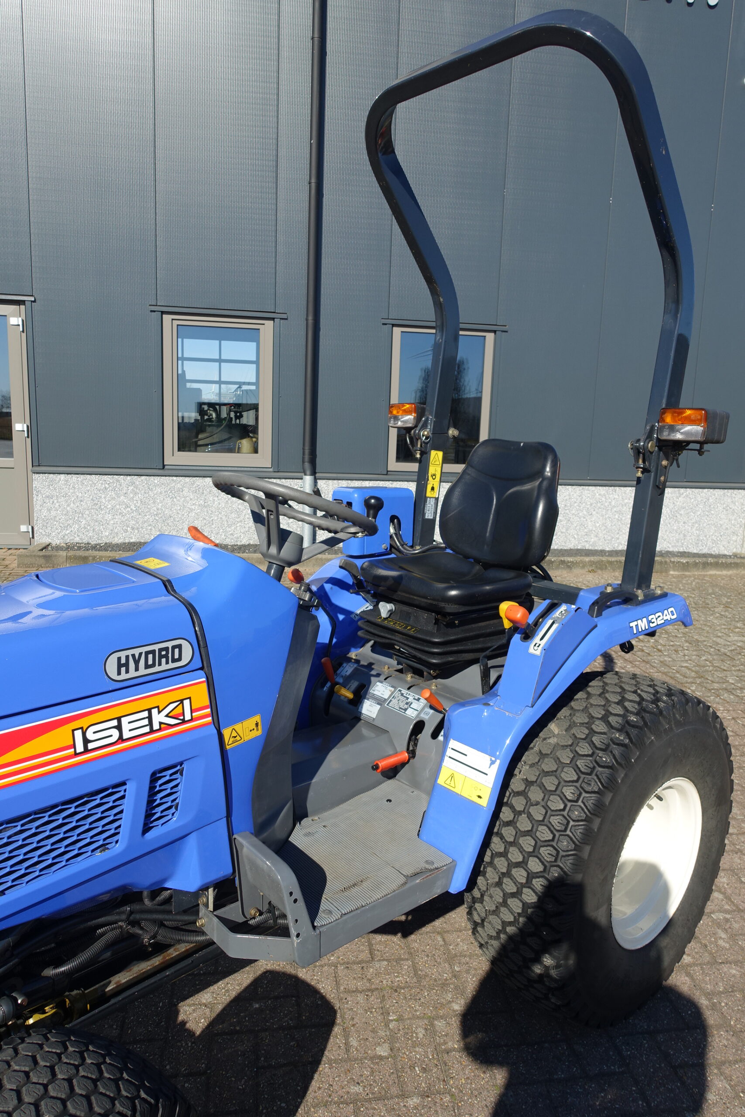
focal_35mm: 24
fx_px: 745
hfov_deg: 53.1
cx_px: 372
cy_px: 558
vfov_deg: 73.7
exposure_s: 1/80
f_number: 5
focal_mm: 8.8
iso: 125
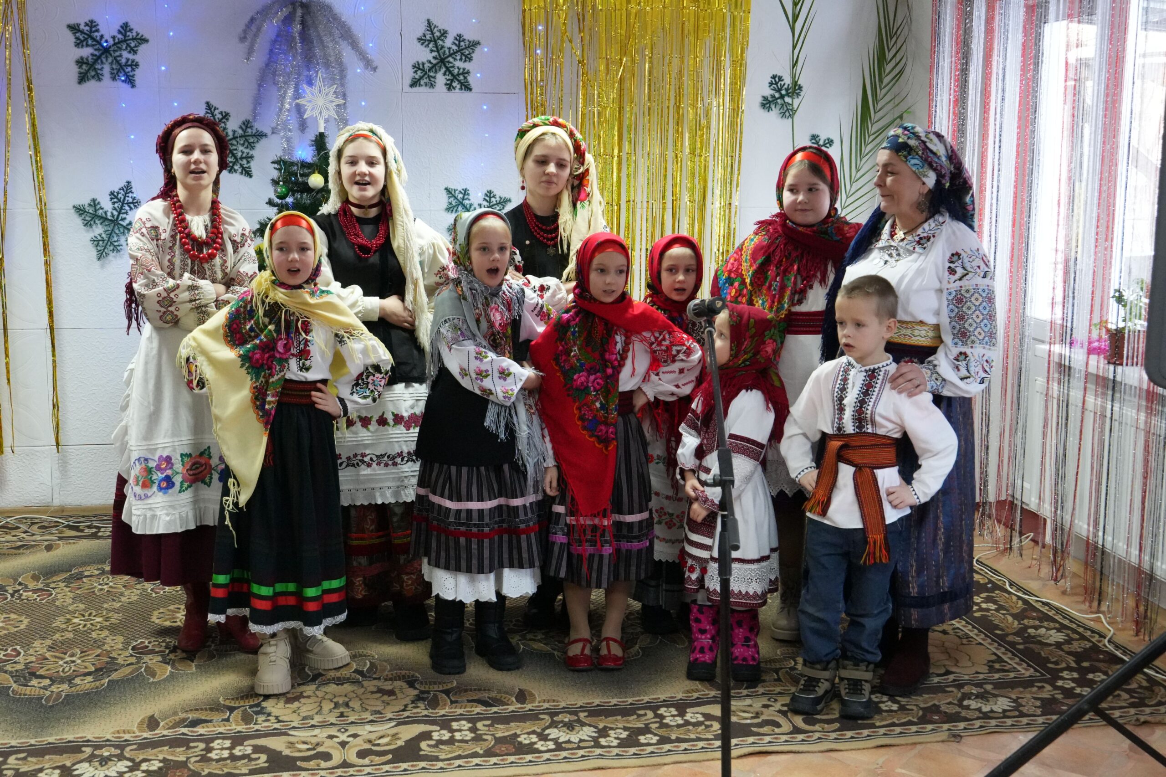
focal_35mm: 46
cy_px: 388
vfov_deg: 28.9
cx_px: 583
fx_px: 1506
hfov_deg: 42.3
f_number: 8
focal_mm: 31
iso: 5000
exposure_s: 1/50
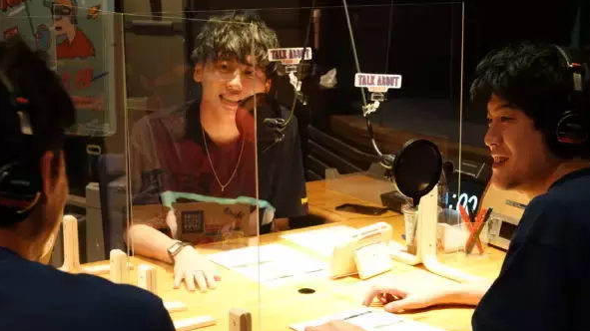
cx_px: 297
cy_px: 159
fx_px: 1048
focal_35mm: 67
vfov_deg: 18.0
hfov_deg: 31.4
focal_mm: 23.09
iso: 800
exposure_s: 1/20
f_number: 3.5
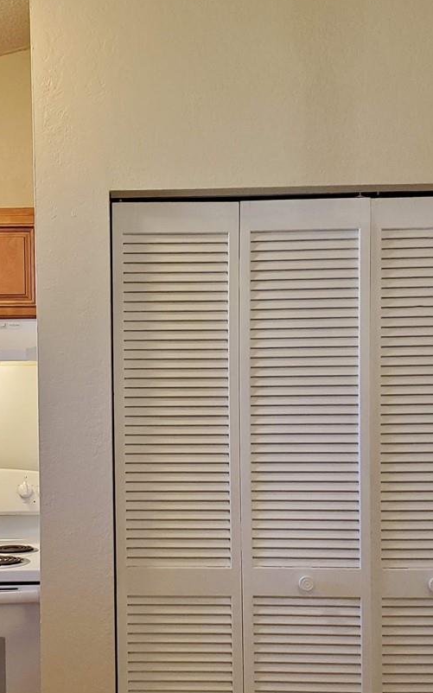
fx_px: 1039
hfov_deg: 23.4
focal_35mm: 55
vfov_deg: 36.7
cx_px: 119
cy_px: 436
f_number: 2.4
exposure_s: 1/39
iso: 250
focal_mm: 4.3
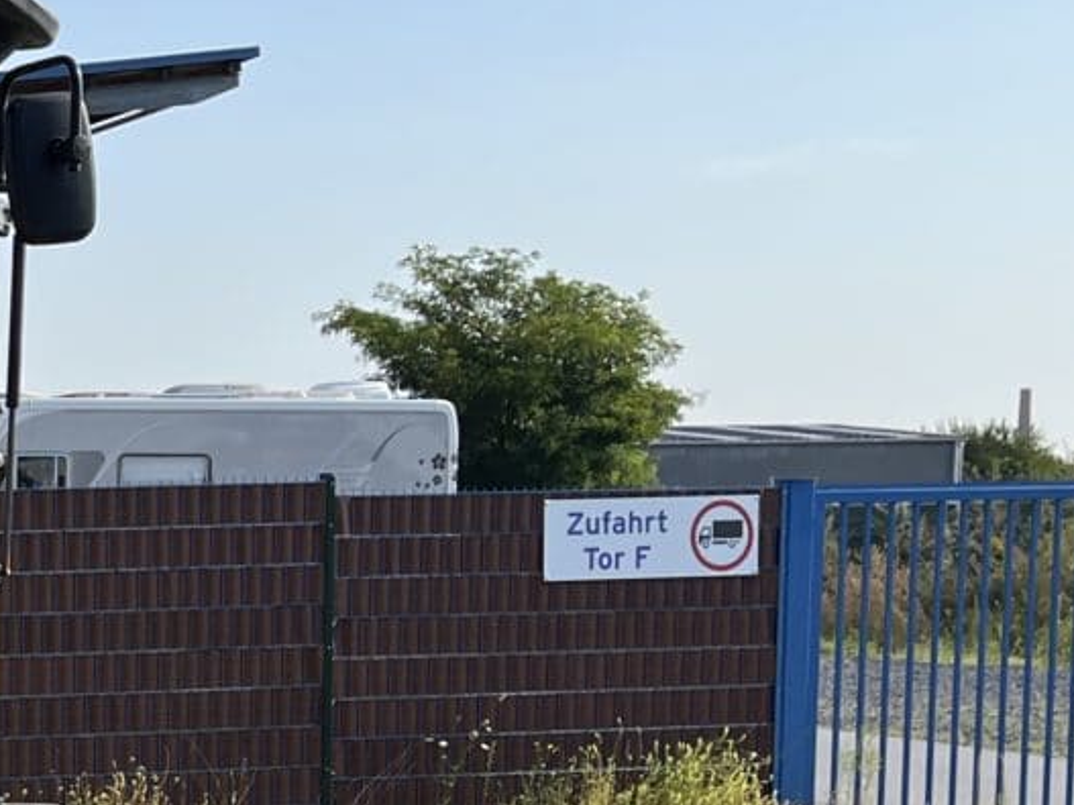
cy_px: 872
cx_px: -528
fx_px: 3133
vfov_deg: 14.3
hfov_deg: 17.5
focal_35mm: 101
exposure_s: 1/2899
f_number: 1.6
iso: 50
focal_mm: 5.1
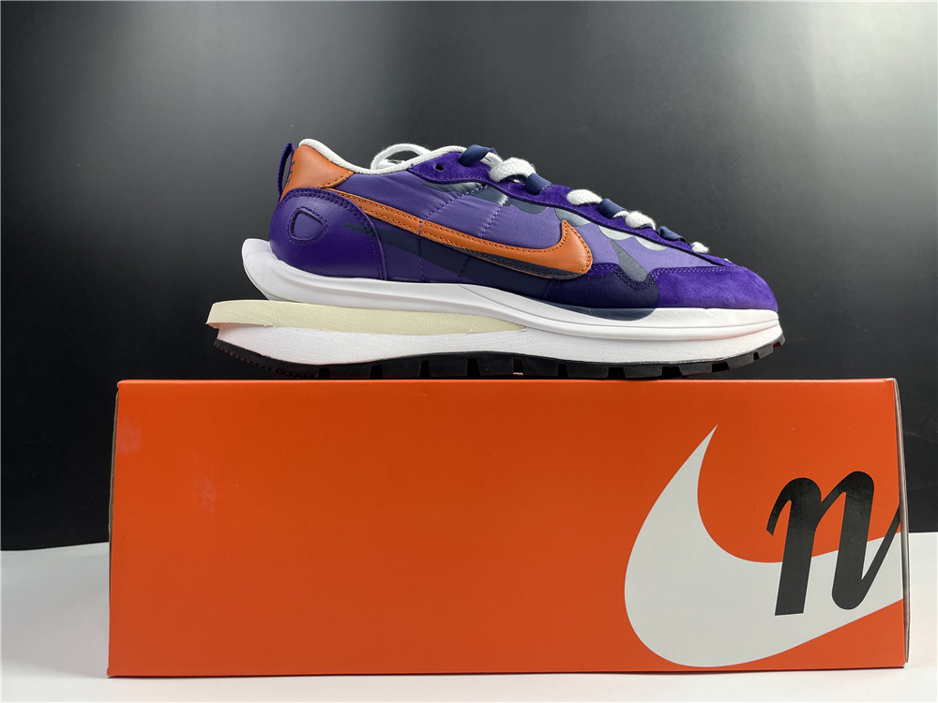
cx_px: 469
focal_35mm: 26
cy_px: 352
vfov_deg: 53.1
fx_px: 705
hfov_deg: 67.3
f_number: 1.6
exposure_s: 1/121
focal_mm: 4.2
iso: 50
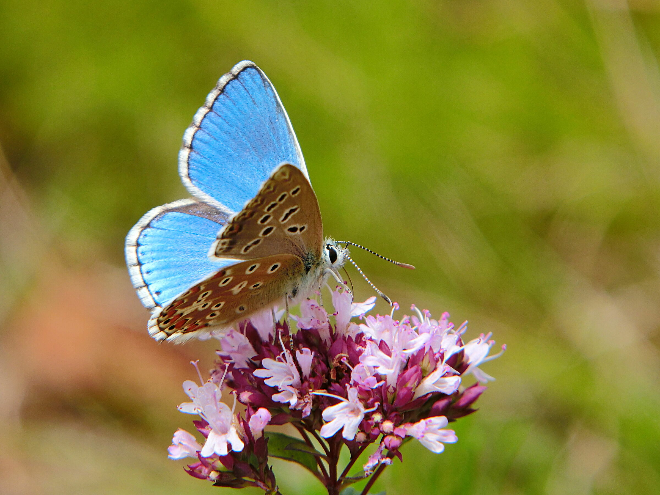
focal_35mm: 300
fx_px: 5720
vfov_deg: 5.0
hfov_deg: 6.6
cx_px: 330
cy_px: 248
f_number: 6.3
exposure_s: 1/320
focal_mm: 64.8
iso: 125
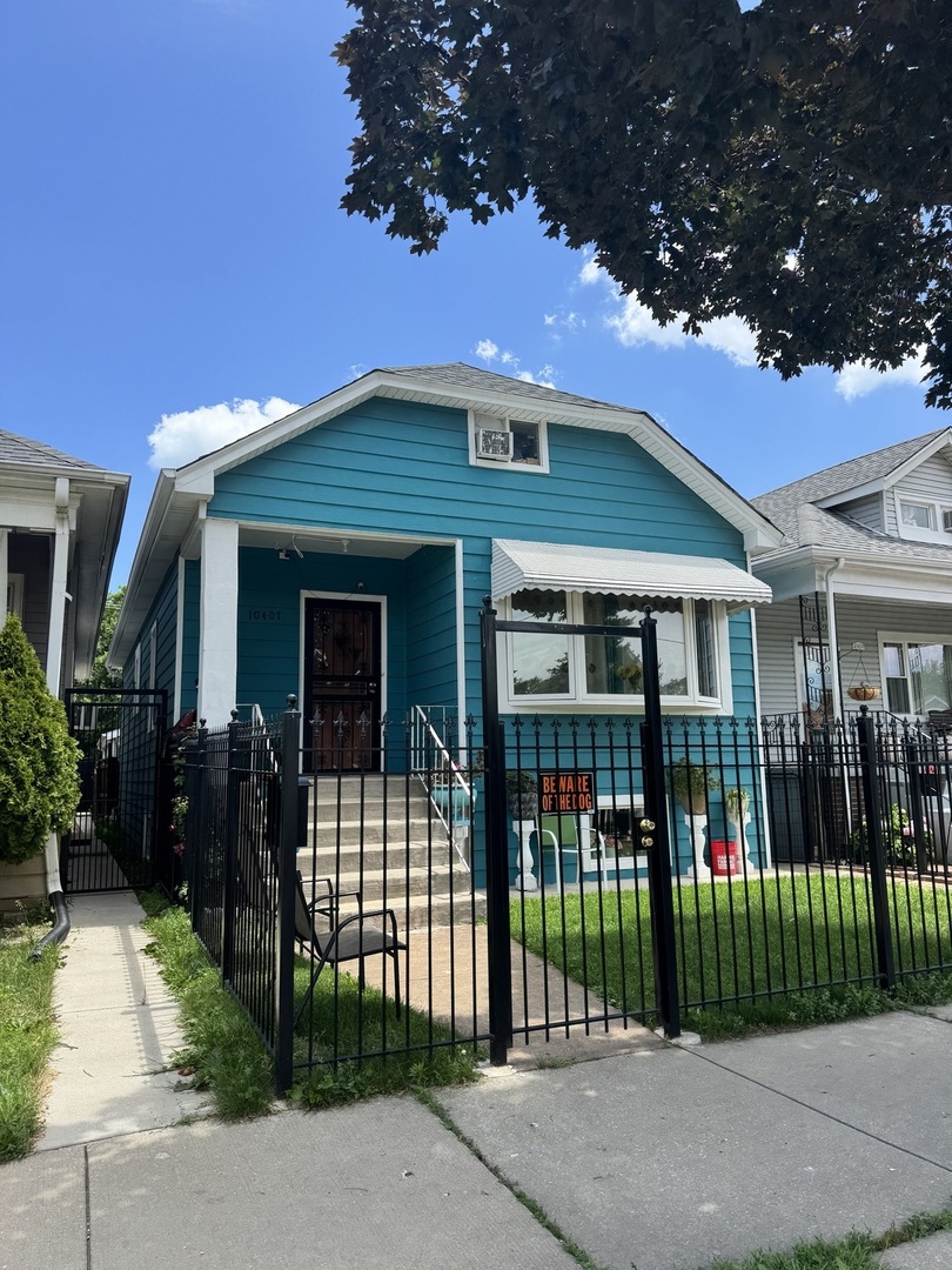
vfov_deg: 71.6
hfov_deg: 56.8
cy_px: 635
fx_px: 880
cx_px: 476
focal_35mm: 24
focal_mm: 6.76
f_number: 1.78
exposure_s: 1/2604
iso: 80
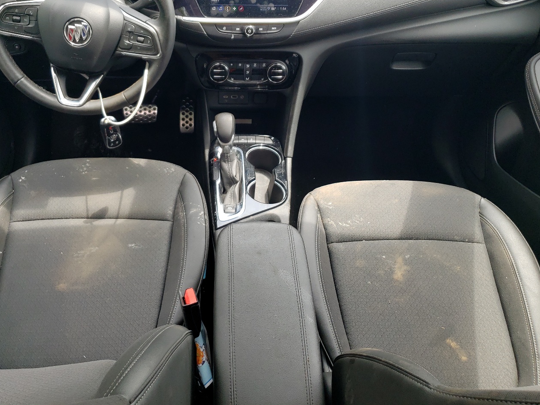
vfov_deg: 42.6
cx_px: 240
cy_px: 148
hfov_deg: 55.2
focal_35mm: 33
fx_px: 515
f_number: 1.5
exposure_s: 1/256
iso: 50
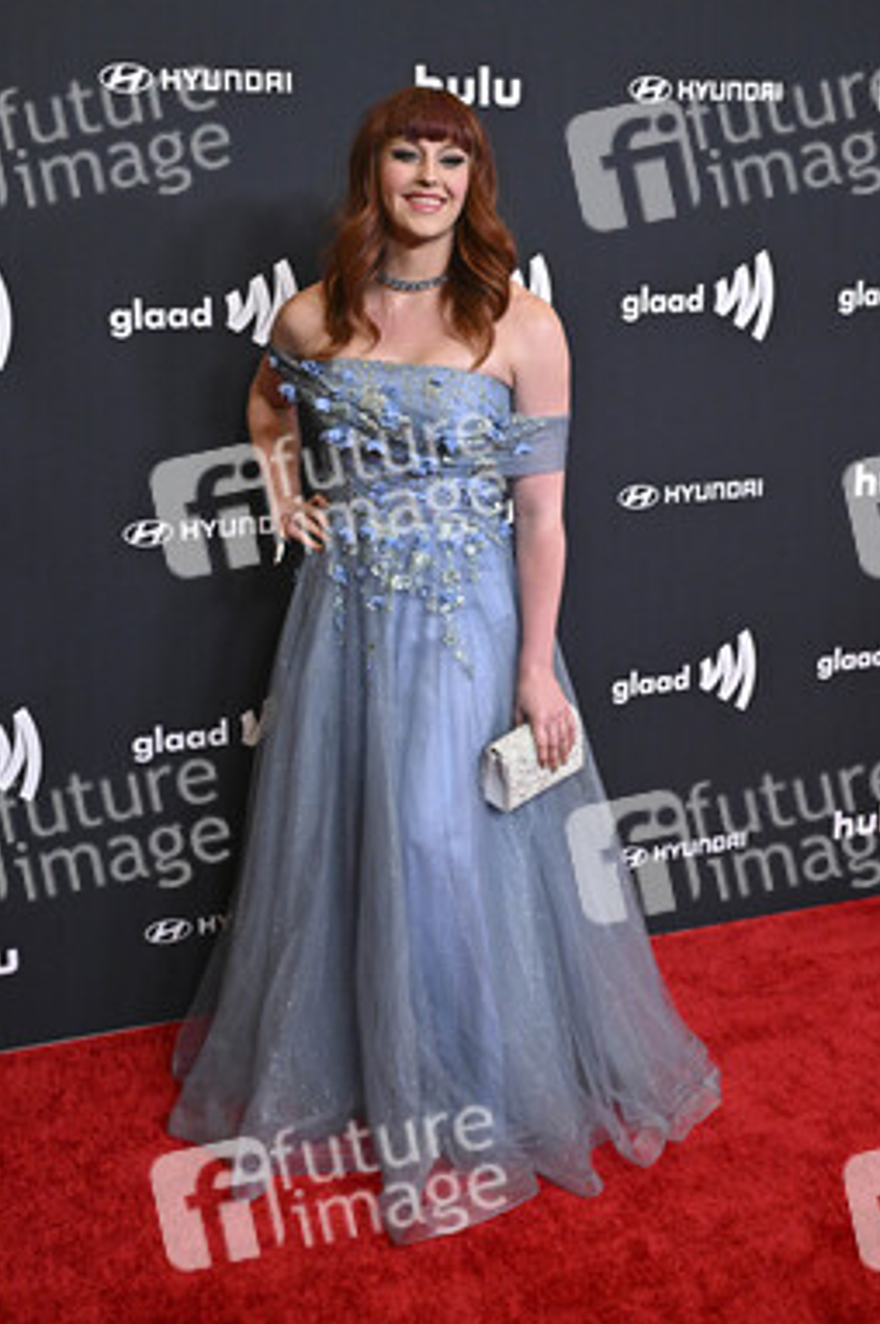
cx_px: 430
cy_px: 669
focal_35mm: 44
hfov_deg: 30.5
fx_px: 1616
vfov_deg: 44.5
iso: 4000
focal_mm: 42
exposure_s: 1/250
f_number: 5.6
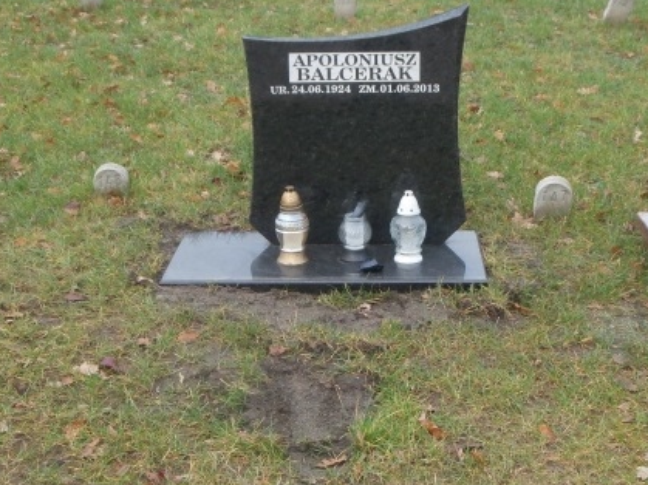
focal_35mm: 58
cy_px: 245
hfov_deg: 33.0
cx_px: 416
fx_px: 1085
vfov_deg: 25.2
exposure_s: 1/50
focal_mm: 6.67
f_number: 3.9
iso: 100
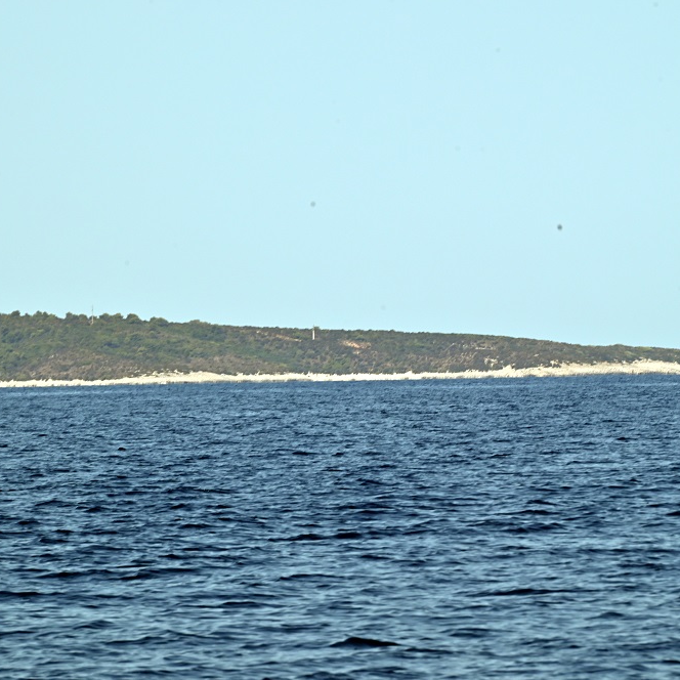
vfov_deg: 4.6
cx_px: 465
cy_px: 339
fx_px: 8534
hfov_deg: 4.6
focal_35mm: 384
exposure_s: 1/320
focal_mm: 300
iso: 220
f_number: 16
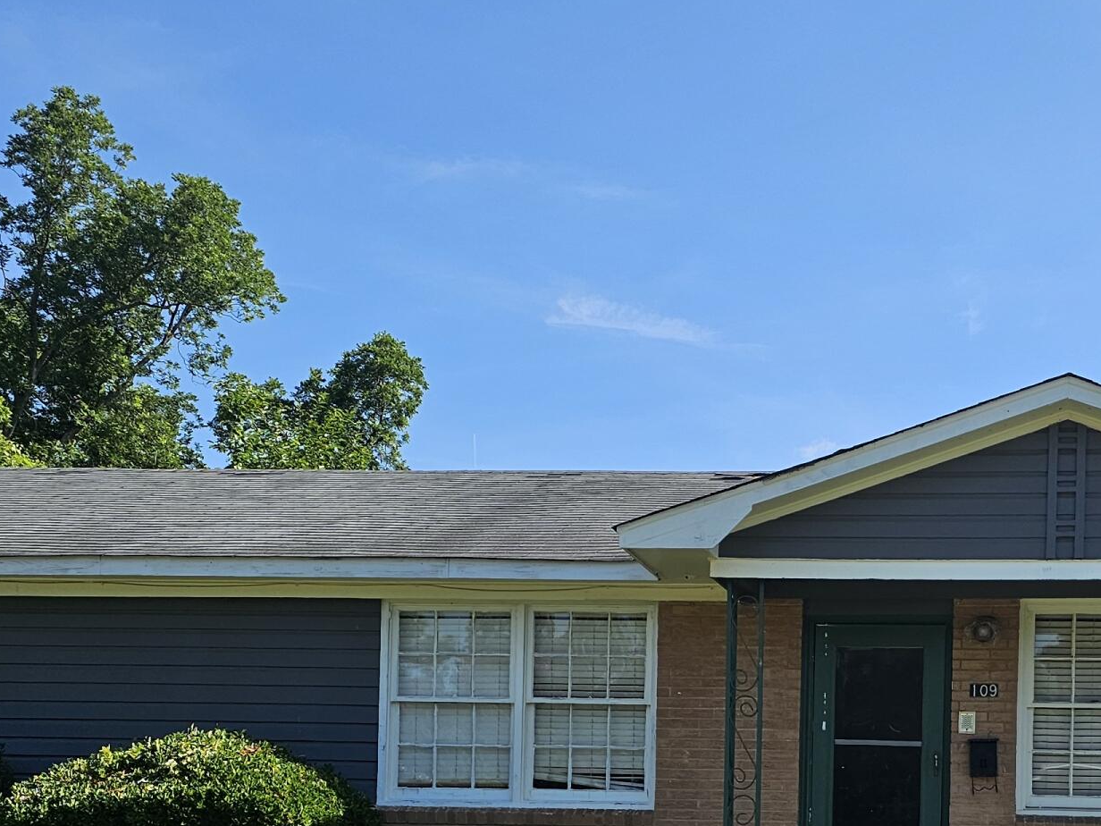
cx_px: 791
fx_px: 1781
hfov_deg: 33.8
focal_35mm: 56
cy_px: 782
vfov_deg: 25.1
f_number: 1.7
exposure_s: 1/1154
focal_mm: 6.3
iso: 20
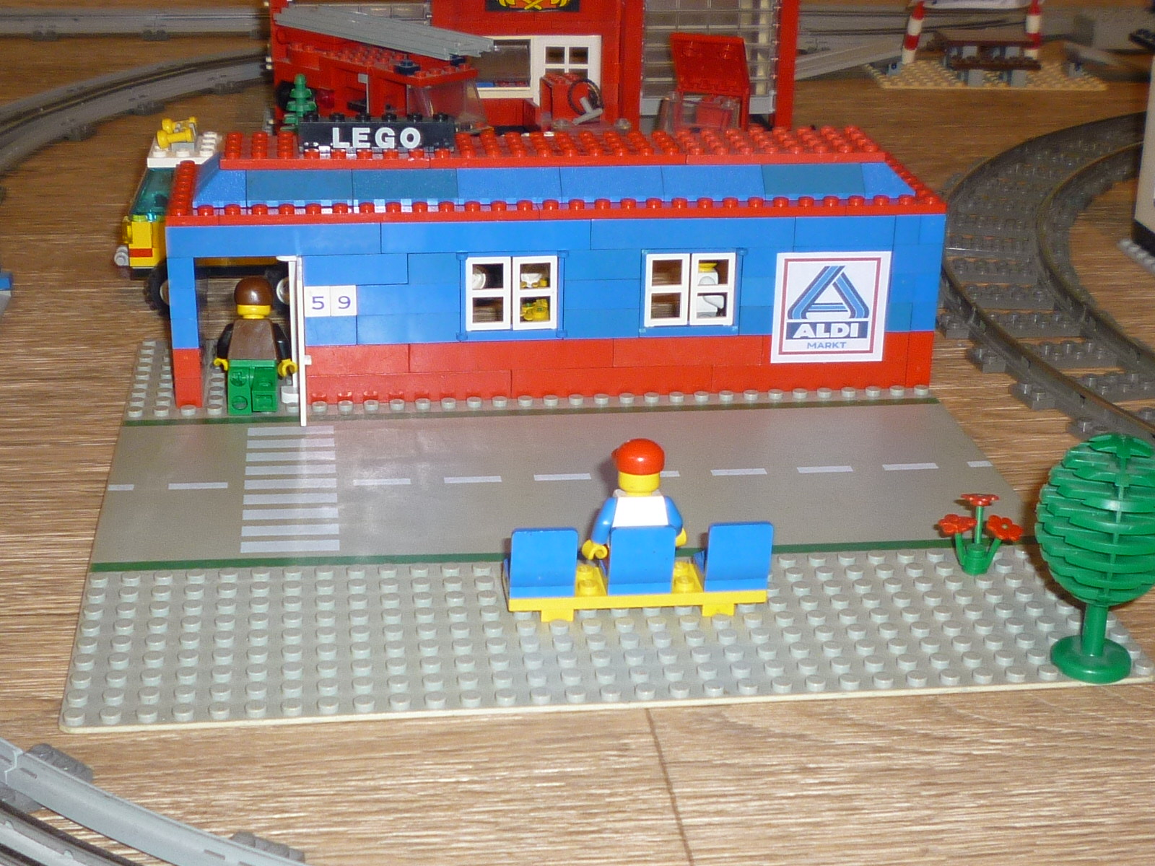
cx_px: 578
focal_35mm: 59
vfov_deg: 24.8
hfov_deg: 32.7
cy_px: 433
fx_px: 1969
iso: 100
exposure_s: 1/30
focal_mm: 5.3
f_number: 3.3
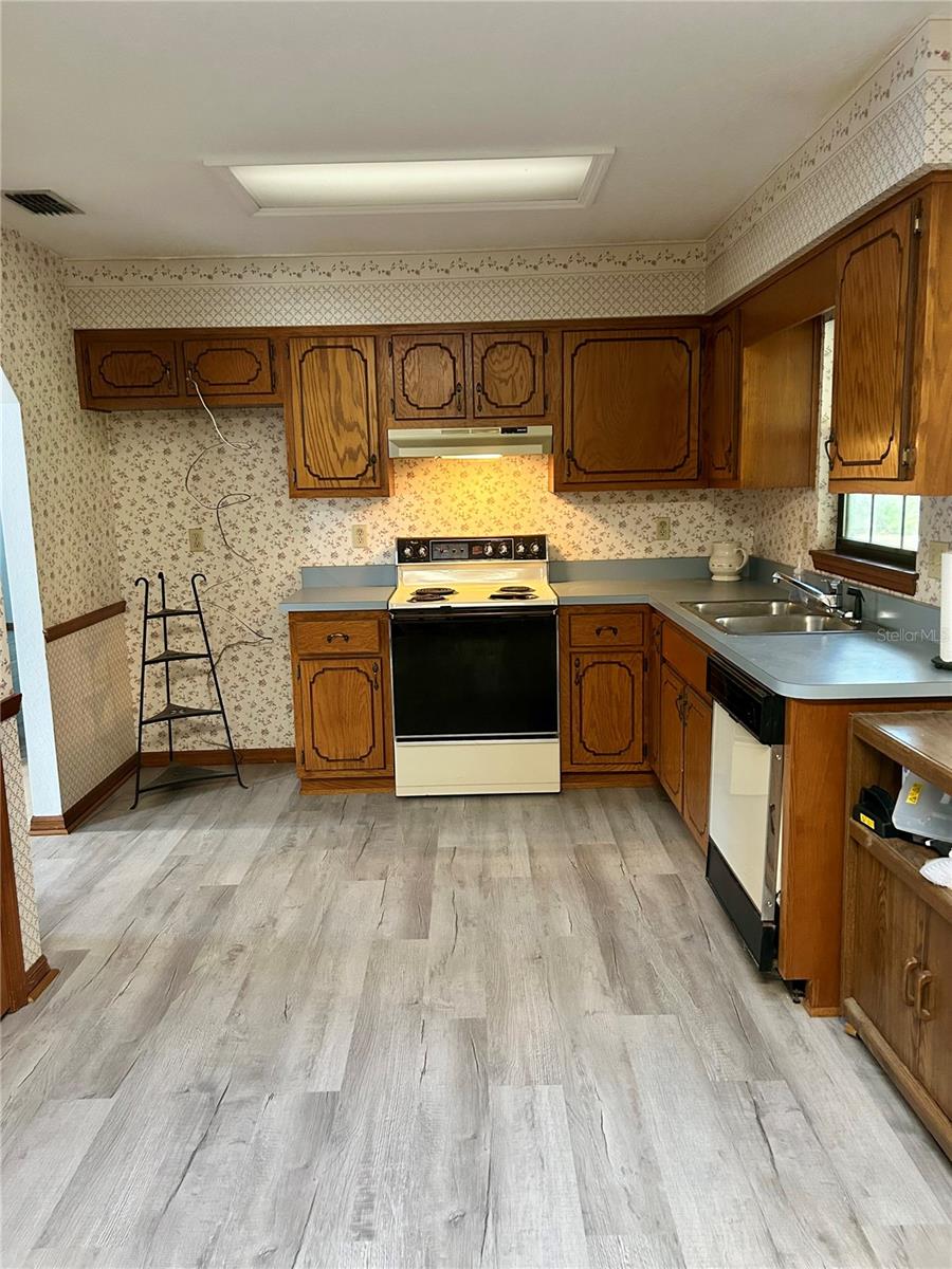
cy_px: 634
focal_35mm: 26
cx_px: 476
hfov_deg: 53.1
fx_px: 953
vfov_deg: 67.3
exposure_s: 1/40
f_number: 1.5
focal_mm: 5.7
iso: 400
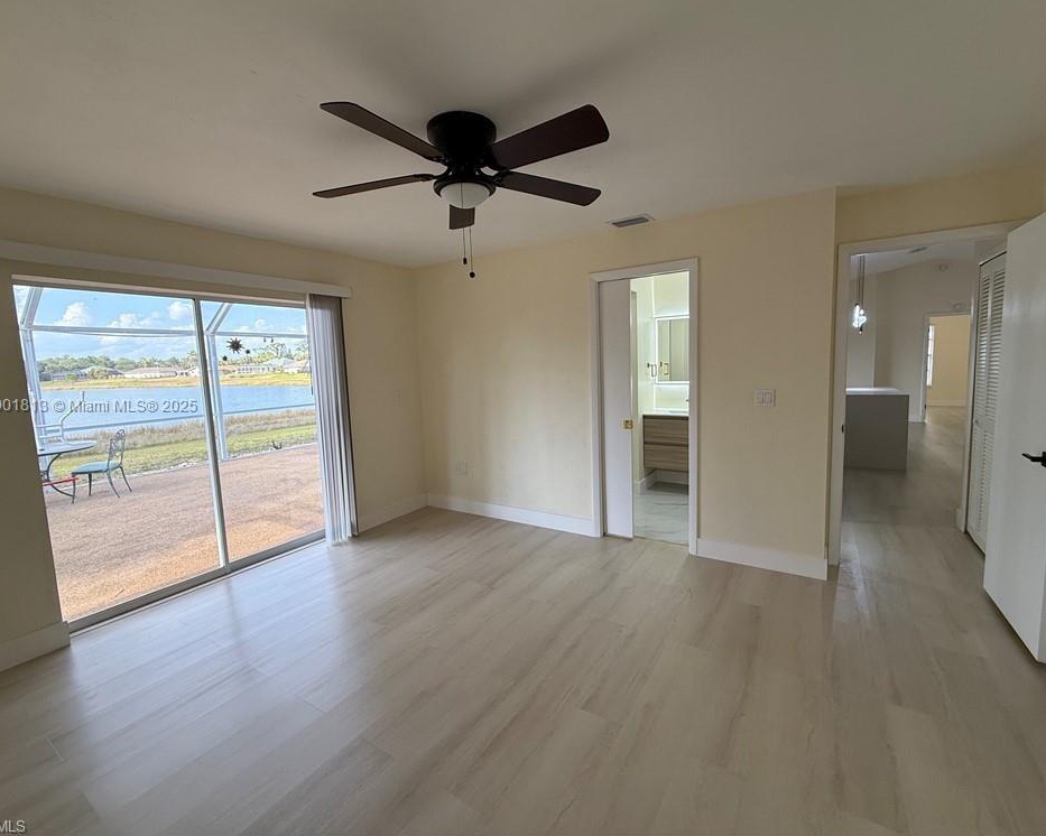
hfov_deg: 96.8
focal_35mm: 15
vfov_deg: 84.0
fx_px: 464
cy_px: 407
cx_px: 537
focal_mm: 2.22
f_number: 2.2
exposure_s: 1/120
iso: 100
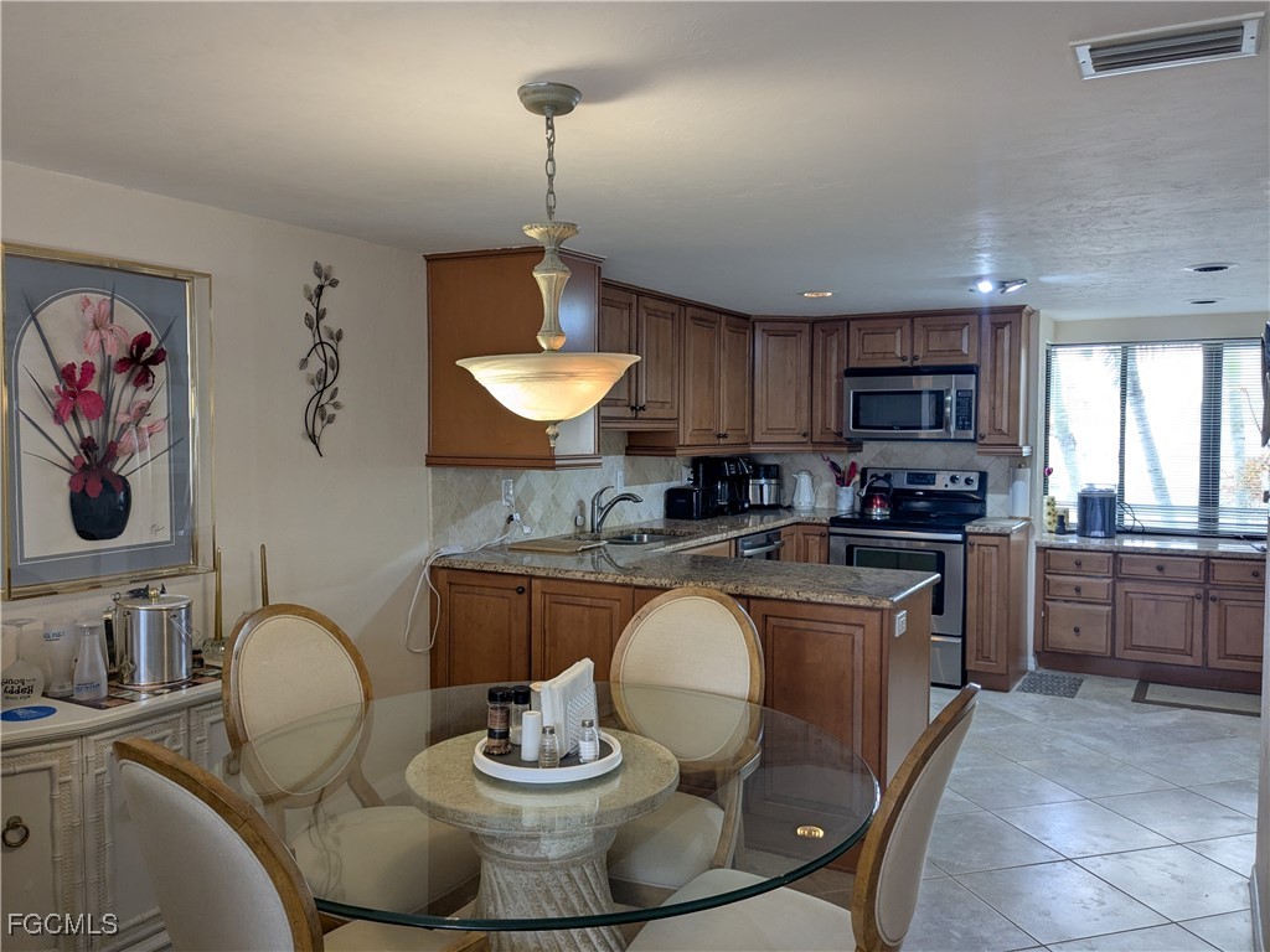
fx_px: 991
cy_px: 476
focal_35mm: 27
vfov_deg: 51.4
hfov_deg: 65.3
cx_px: 635
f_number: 1.73
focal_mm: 4.38
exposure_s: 1/60
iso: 51
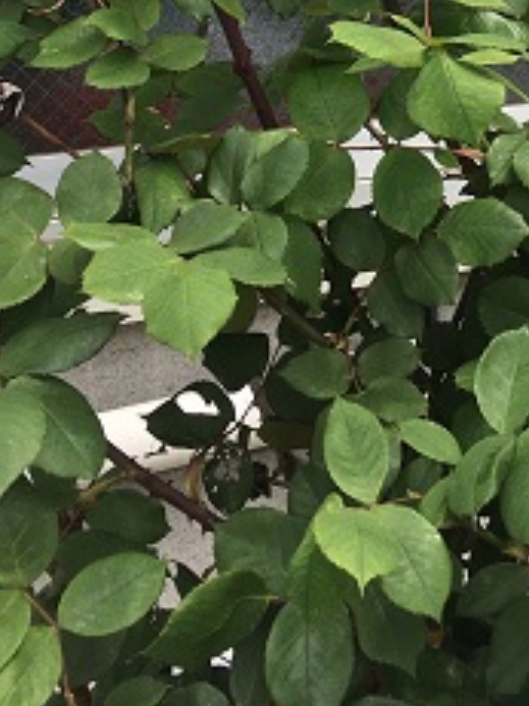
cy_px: -191
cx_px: 459
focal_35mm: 76
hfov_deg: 19.1
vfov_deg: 23.0
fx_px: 1550
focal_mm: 4.15
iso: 25
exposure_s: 1/668
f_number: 2.2
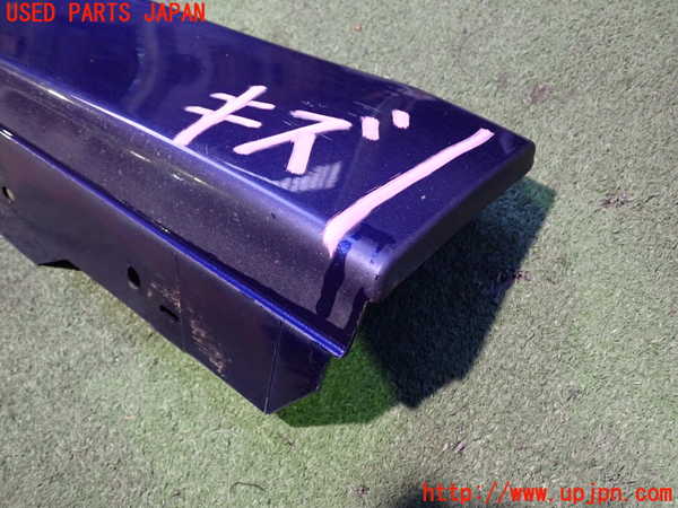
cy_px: 254
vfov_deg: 46.8
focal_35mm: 30
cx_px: 339
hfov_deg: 60.0
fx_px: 588
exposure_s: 1/25
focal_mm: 5.4
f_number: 2.3
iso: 800
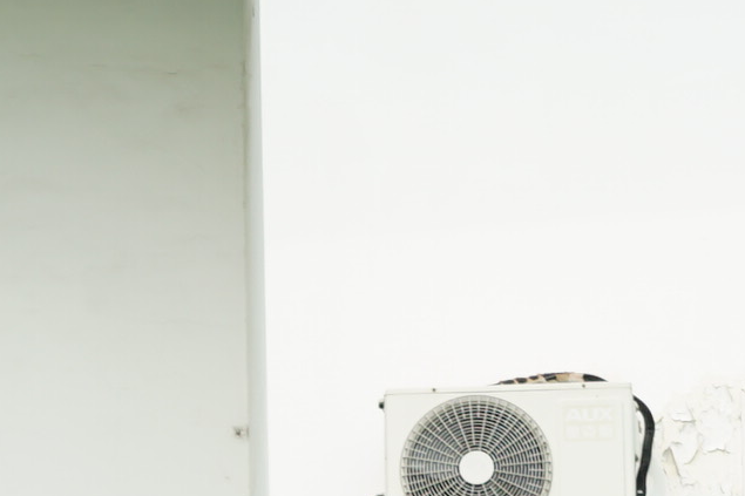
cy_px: 963
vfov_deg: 7.1
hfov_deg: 11.0
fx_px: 3848
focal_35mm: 186
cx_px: 140
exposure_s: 1/400
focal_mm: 30
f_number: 4.5
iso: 100
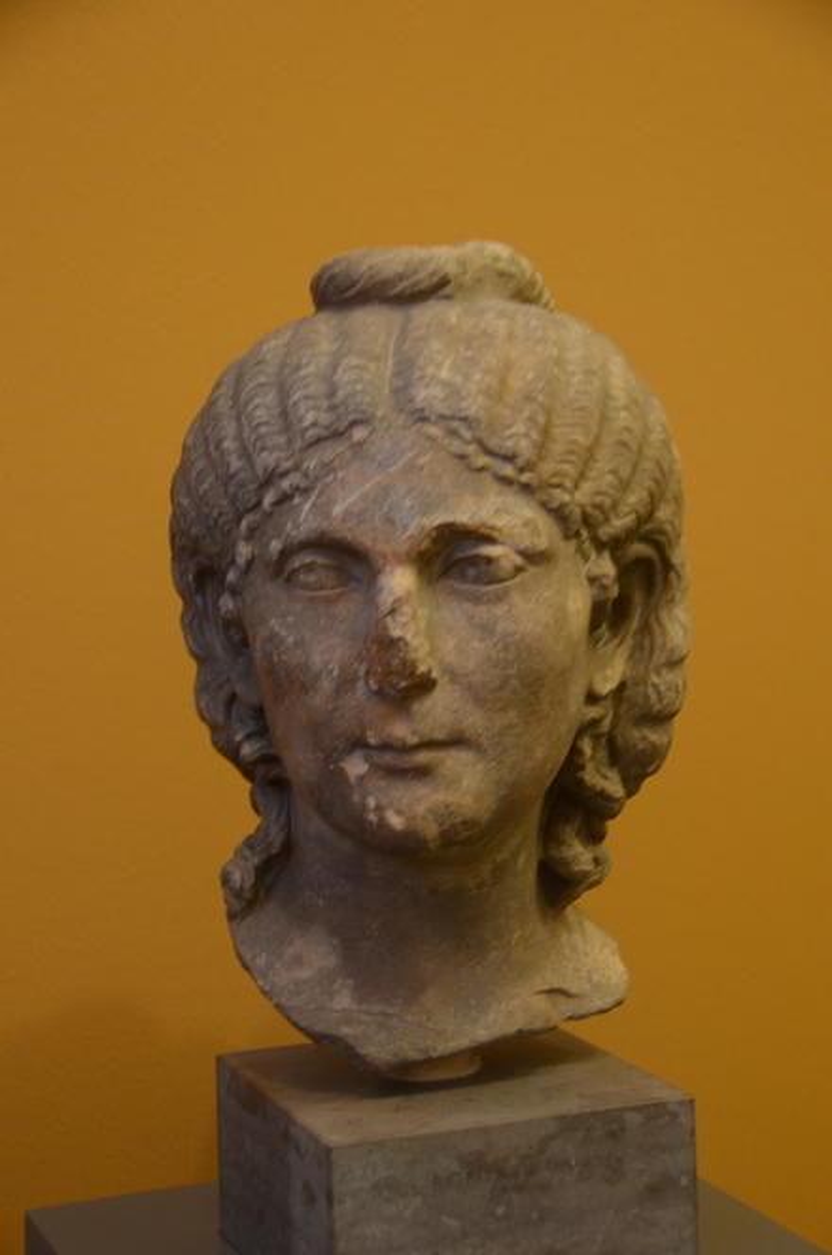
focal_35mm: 69
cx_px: 416
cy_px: 628
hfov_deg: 19.7
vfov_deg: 29.3
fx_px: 2402
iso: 1250
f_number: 4.5
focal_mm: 46
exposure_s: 1/6
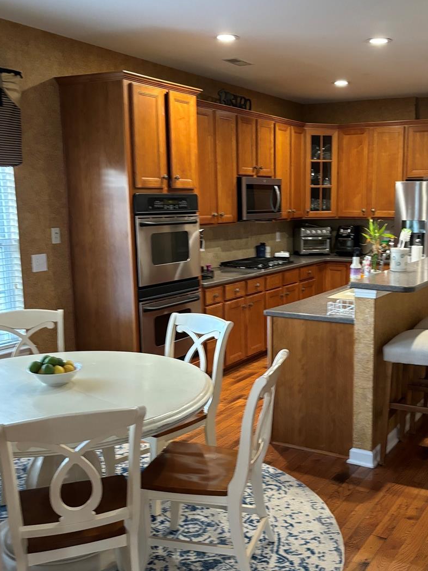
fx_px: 627
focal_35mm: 38
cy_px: 310
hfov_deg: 37.4
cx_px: 274
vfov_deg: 48.9
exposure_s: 1/60
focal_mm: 5.96
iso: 400
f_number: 1.6
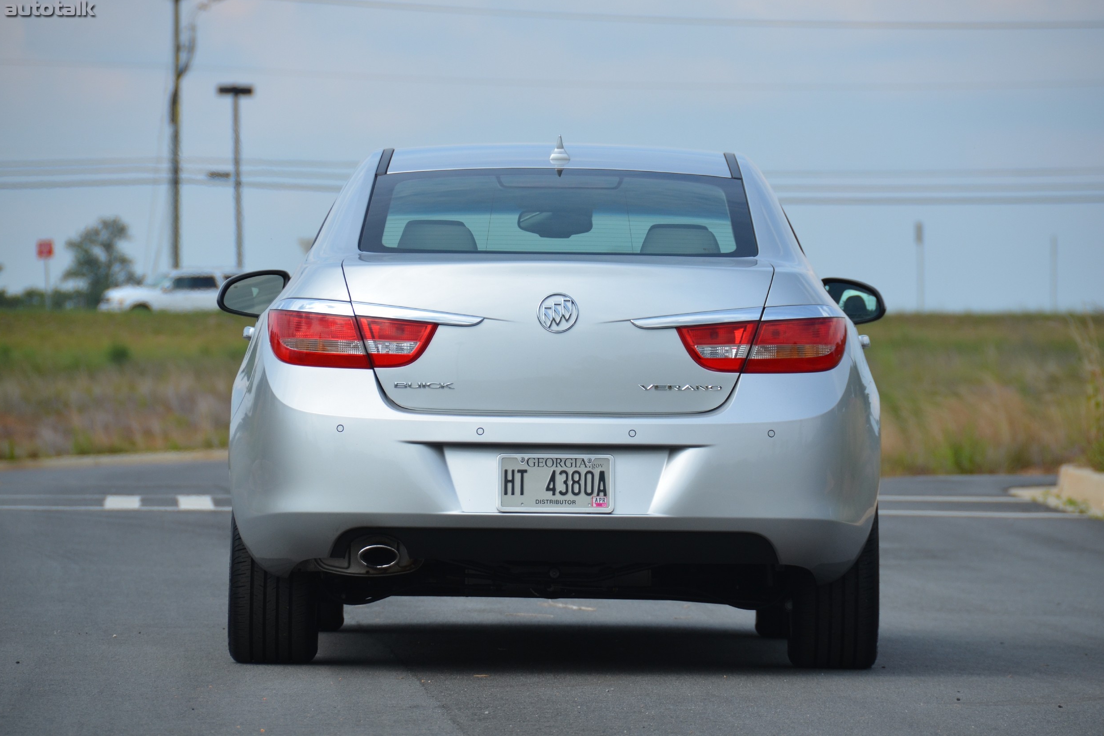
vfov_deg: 5.3
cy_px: 367
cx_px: 553
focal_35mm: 257
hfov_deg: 8.0
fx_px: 7880
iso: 400
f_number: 6.3
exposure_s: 1/1600
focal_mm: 170
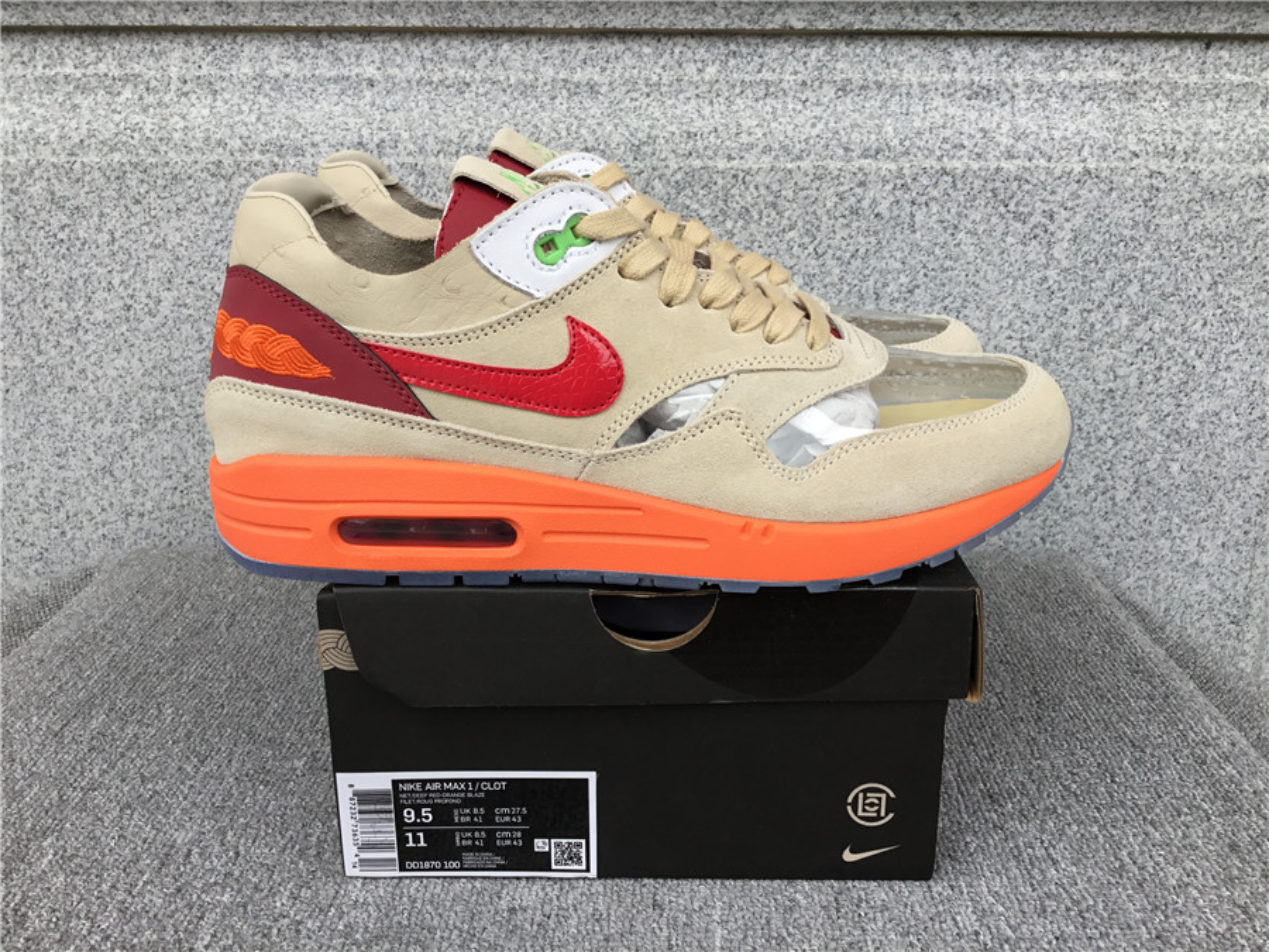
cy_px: 476
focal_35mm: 31
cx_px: 634
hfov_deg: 58.4
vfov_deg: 45.4
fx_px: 1136
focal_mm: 3.3
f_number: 2.4
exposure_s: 1/111
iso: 25
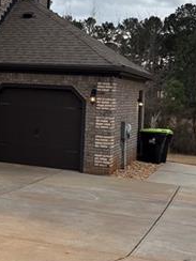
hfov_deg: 16.5
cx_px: -91
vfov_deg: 23.5
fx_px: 619
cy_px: 55
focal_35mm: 82
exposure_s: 1/1081
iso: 50
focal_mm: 5.96
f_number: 1.6
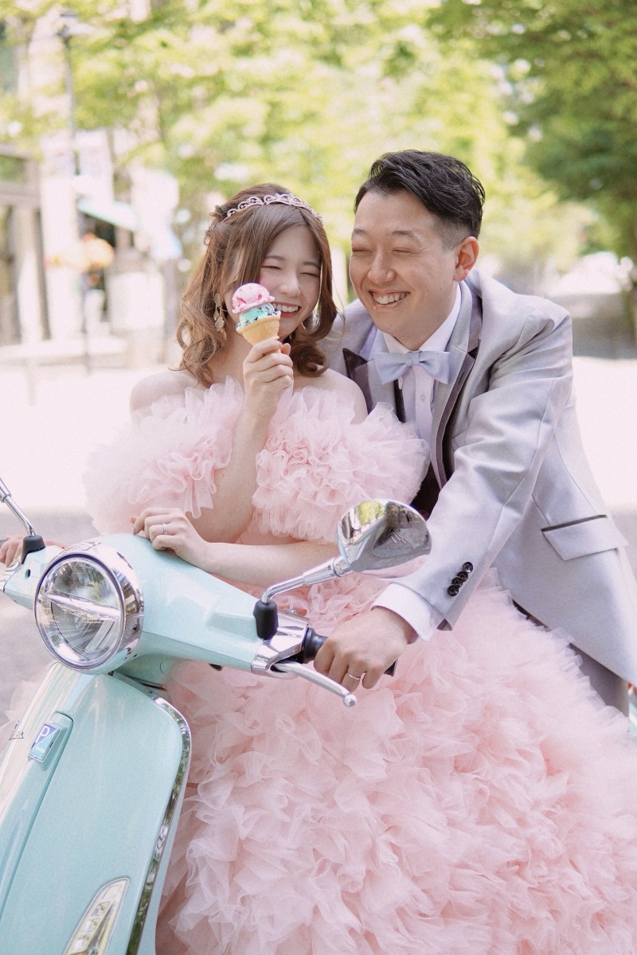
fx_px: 1194
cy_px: 478
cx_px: 318
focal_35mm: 45
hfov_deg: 29.9
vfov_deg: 43.6
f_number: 1.4
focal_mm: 30
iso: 800
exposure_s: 1/250
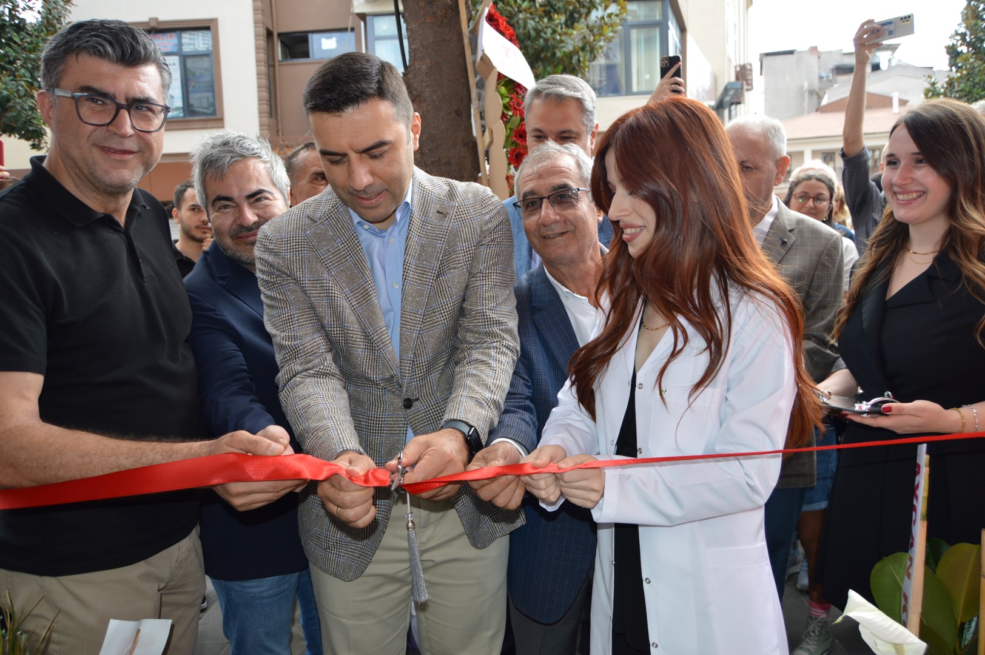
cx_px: 492
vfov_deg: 47.9
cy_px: 328
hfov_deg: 67.4
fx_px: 738
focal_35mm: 27
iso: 110
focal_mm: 18
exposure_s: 1/125
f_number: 4
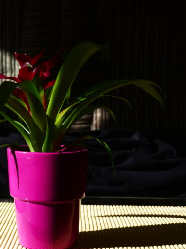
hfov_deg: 19.8
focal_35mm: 73
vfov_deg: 26.7
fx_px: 523
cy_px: 124
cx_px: 17
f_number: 4.1
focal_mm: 18.2
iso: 125
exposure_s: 1/400
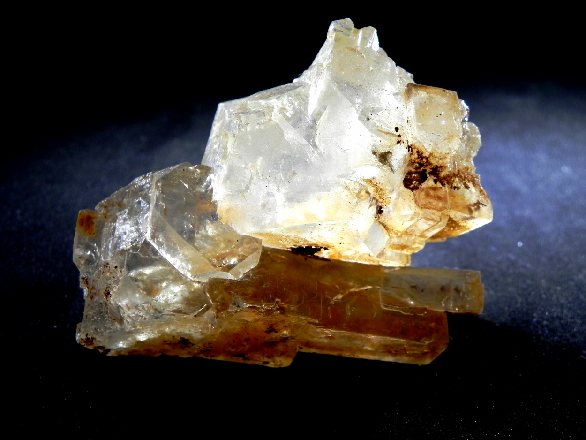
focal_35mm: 37
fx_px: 626
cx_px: 293
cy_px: 220
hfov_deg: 50.1
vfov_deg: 38.7
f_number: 3.2
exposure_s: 1/40
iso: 170
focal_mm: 6.6
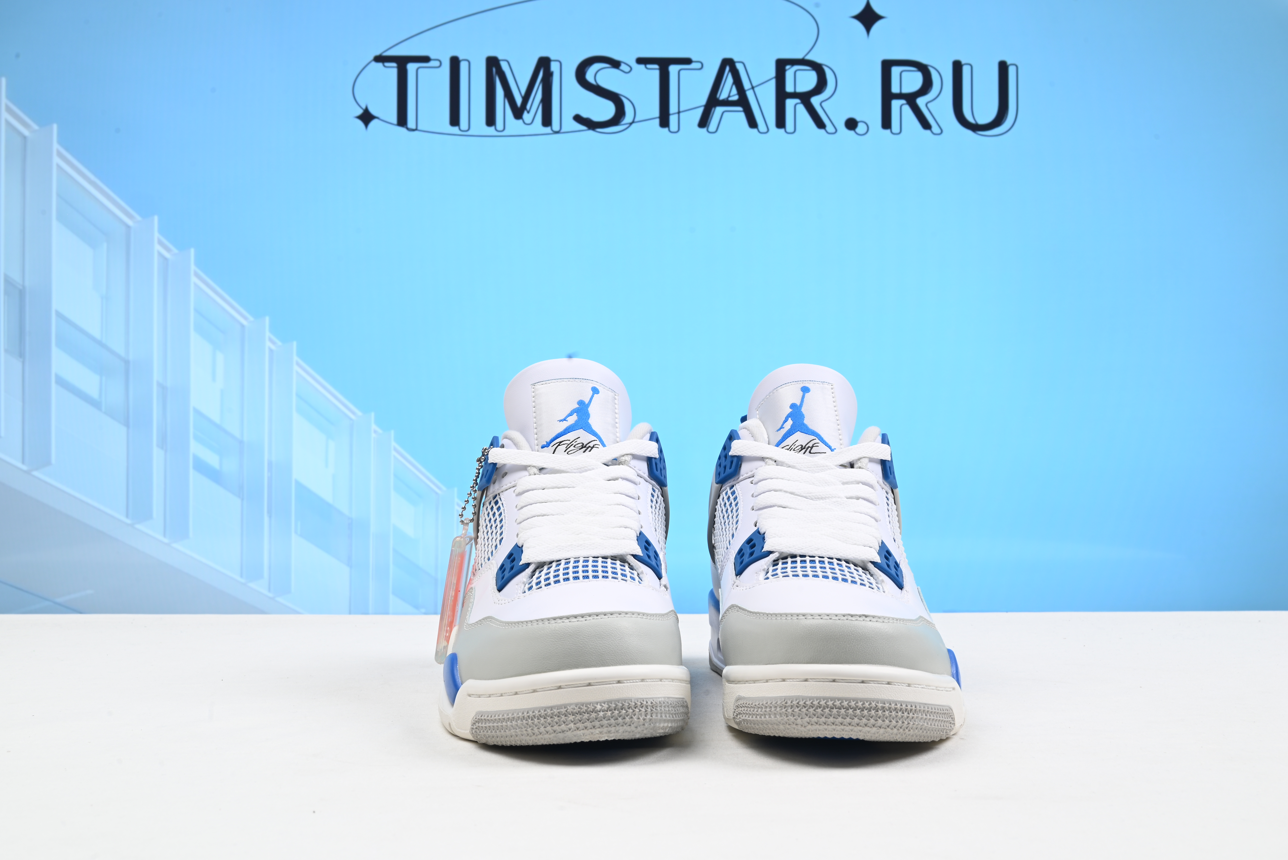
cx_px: 644
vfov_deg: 34.2
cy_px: 430
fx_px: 1396
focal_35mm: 39
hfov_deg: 49.5
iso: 100
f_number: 16
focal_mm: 39
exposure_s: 1/2
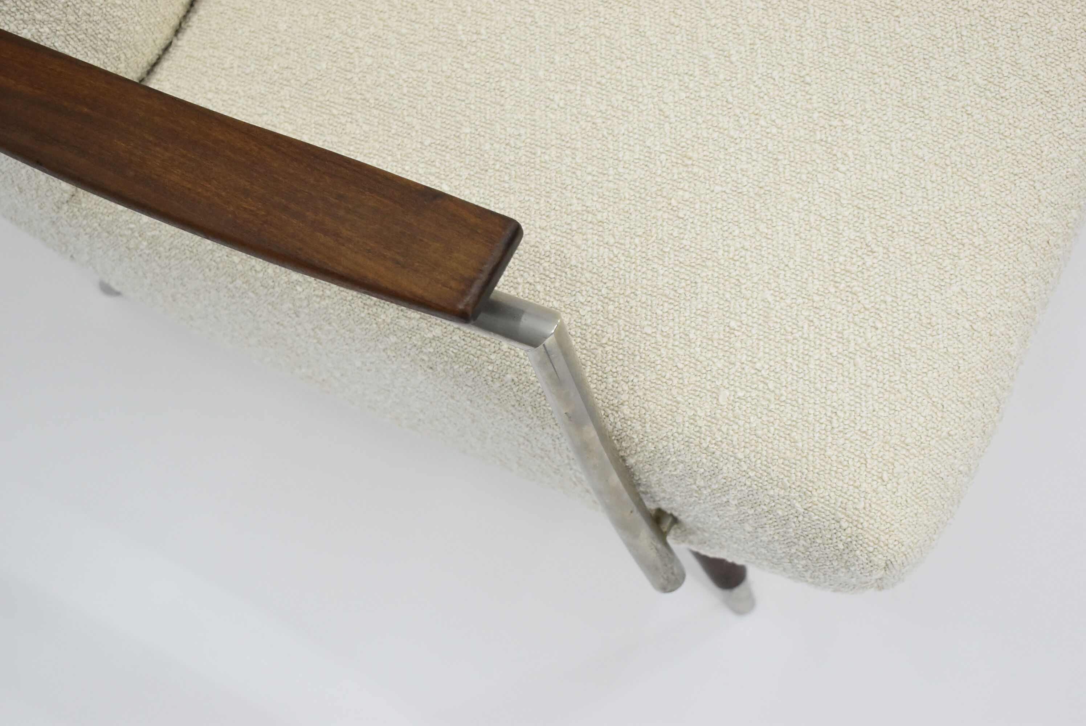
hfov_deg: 35.0
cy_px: 363
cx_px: 543
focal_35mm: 57
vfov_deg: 23.8
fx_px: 1721
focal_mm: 38
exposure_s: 1/125
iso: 1600
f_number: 4.8
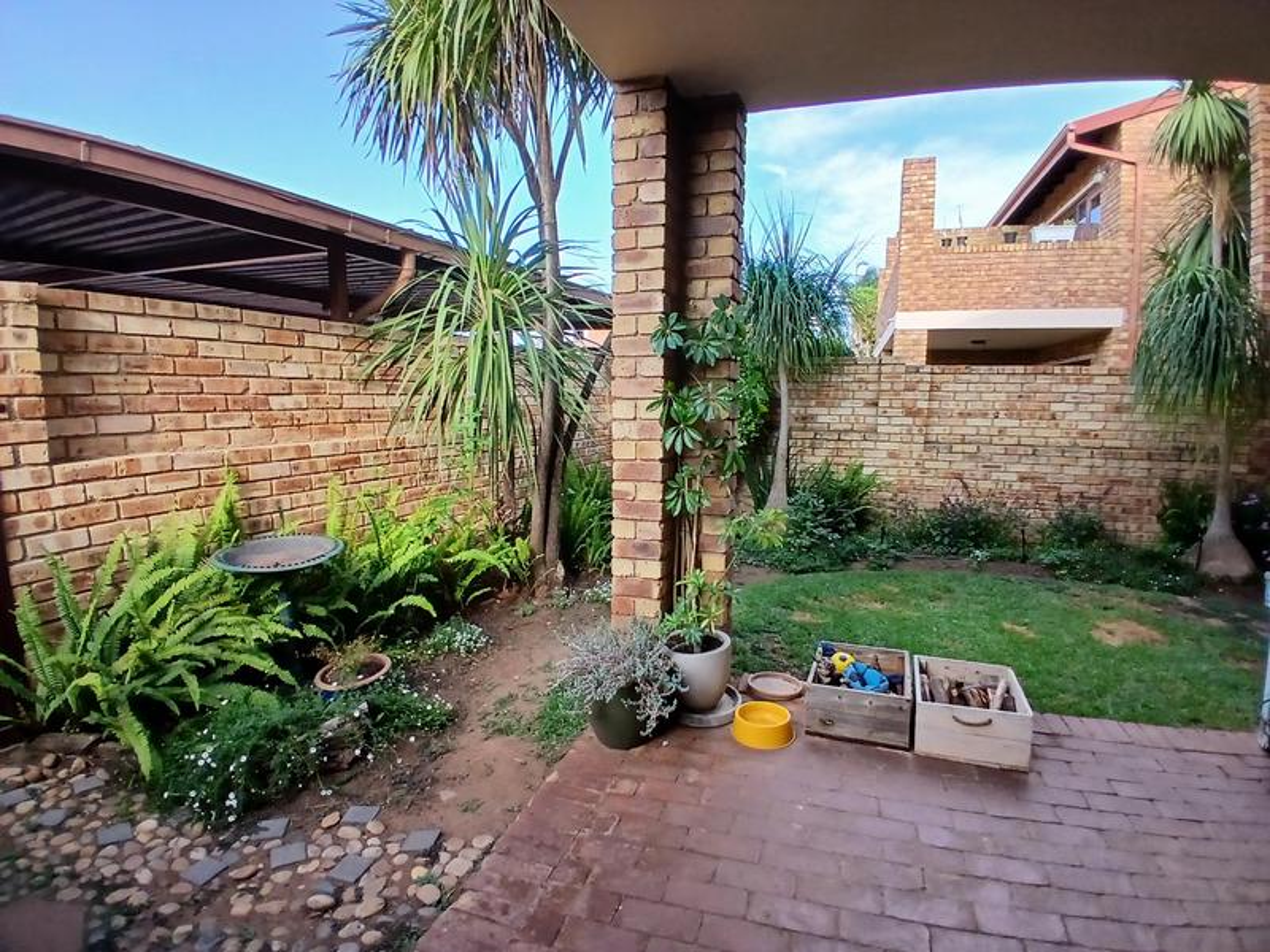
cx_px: 635
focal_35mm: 17
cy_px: 476
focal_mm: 1.4
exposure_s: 1/172
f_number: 2.2
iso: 50
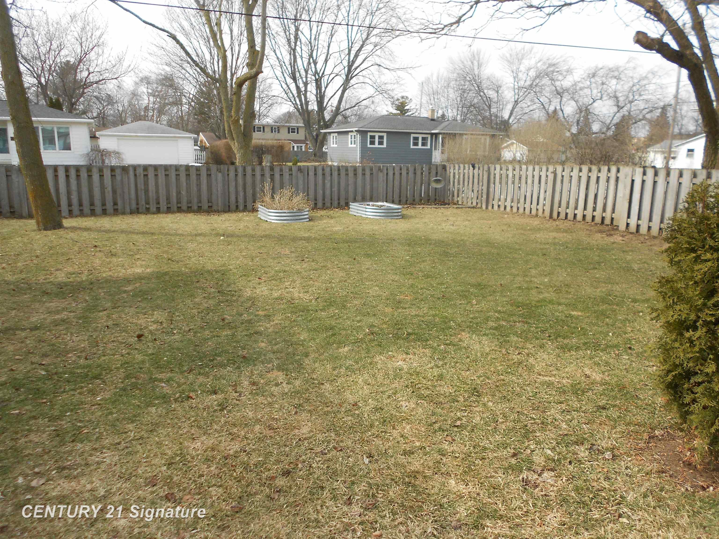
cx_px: 360
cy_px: 270
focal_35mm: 26
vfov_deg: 53.1
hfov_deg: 67.3
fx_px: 540
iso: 80
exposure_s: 1/400
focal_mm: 4.6
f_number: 3.2
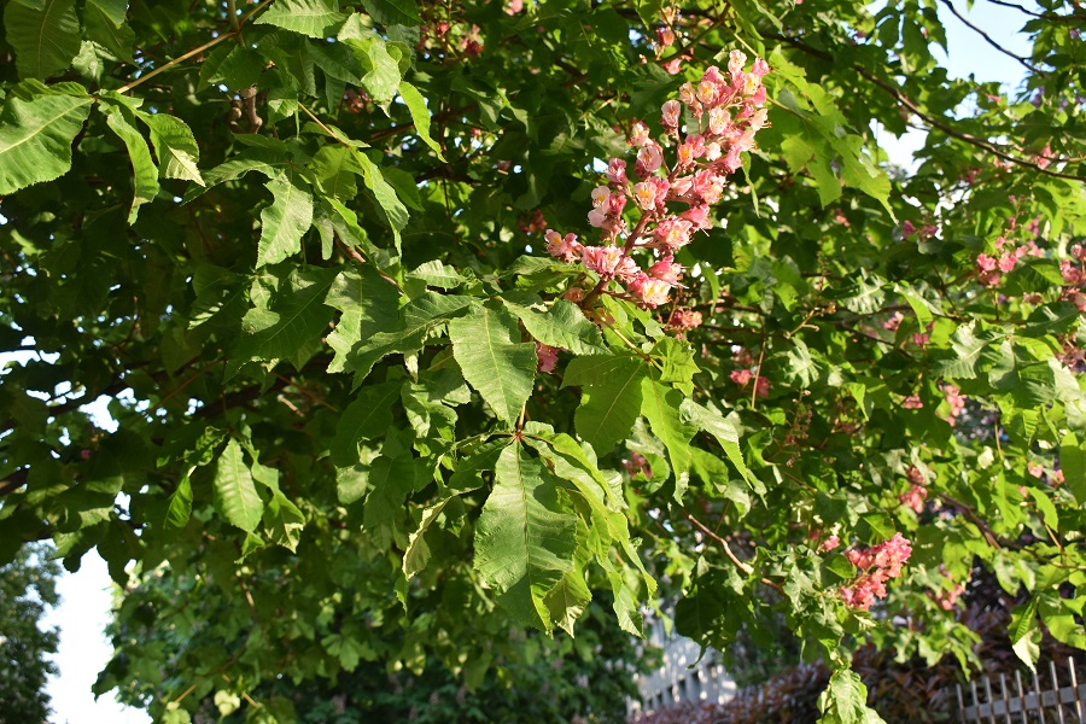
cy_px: 362
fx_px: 1176
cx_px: 543
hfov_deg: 49.6
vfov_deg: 34.2
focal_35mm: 39
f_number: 7.1
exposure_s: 1/200
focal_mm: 26
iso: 400
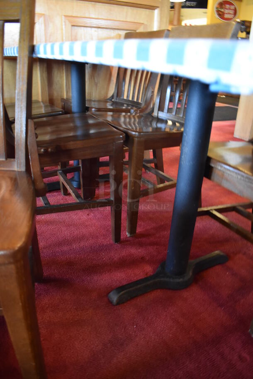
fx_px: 284
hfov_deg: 48.0
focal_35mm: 27
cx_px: 126
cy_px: 190
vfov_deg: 67.3
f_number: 3.5
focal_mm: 18
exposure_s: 1/30
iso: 2200
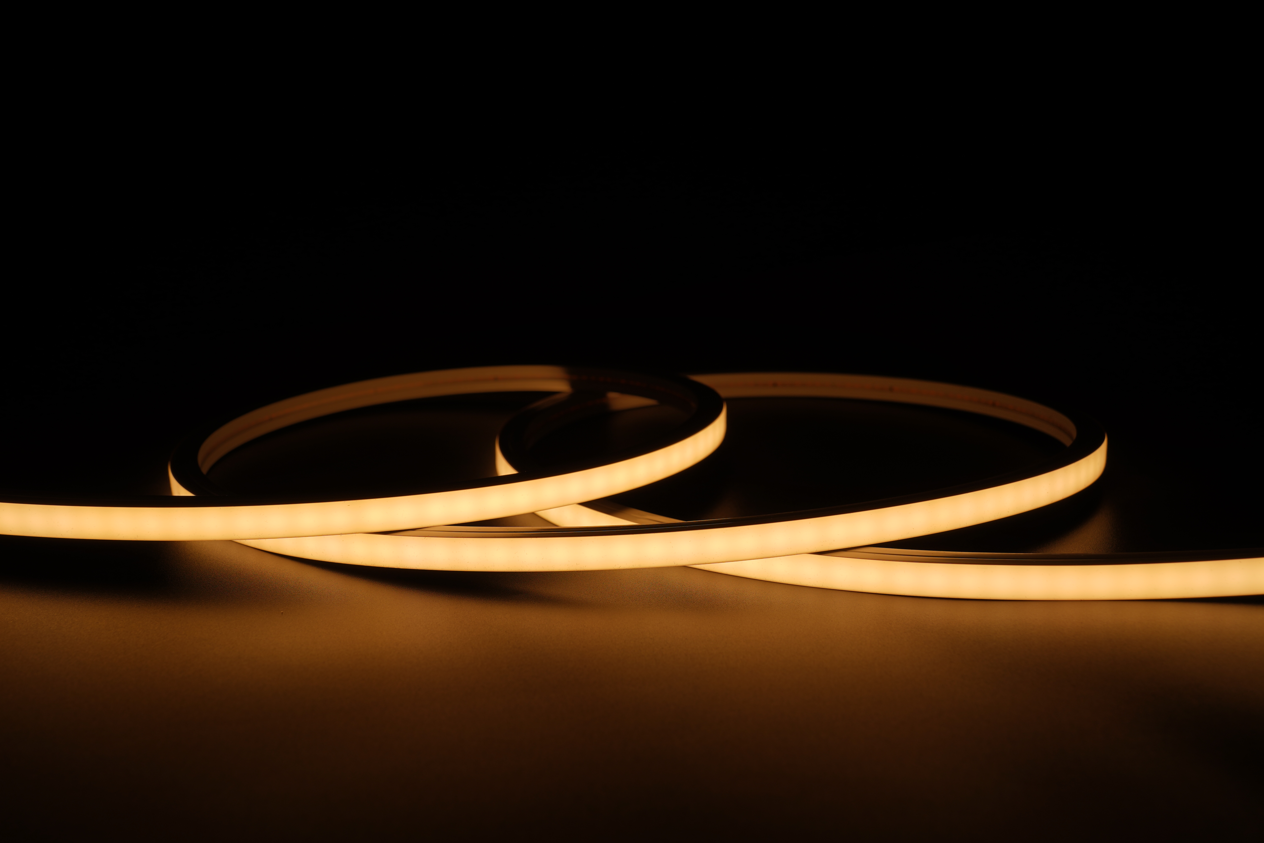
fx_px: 1545
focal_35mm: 44
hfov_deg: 44.5
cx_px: 632
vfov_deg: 30.5
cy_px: 422
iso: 50
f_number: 9
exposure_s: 1/125
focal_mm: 44
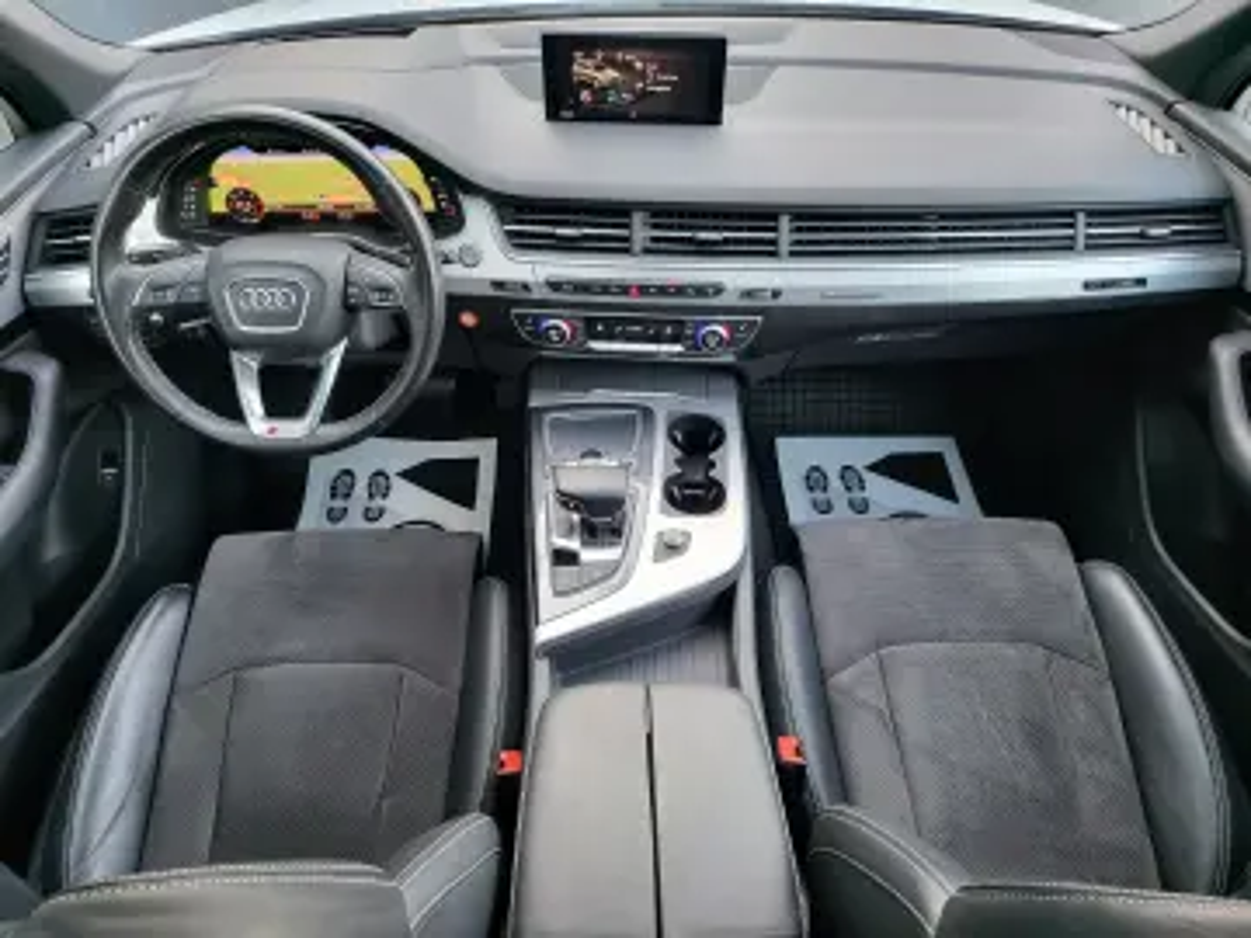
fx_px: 867
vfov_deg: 56.8
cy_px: 469
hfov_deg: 71.6
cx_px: 626
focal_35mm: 24
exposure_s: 1/100
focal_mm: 5
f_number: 1.8
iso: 250
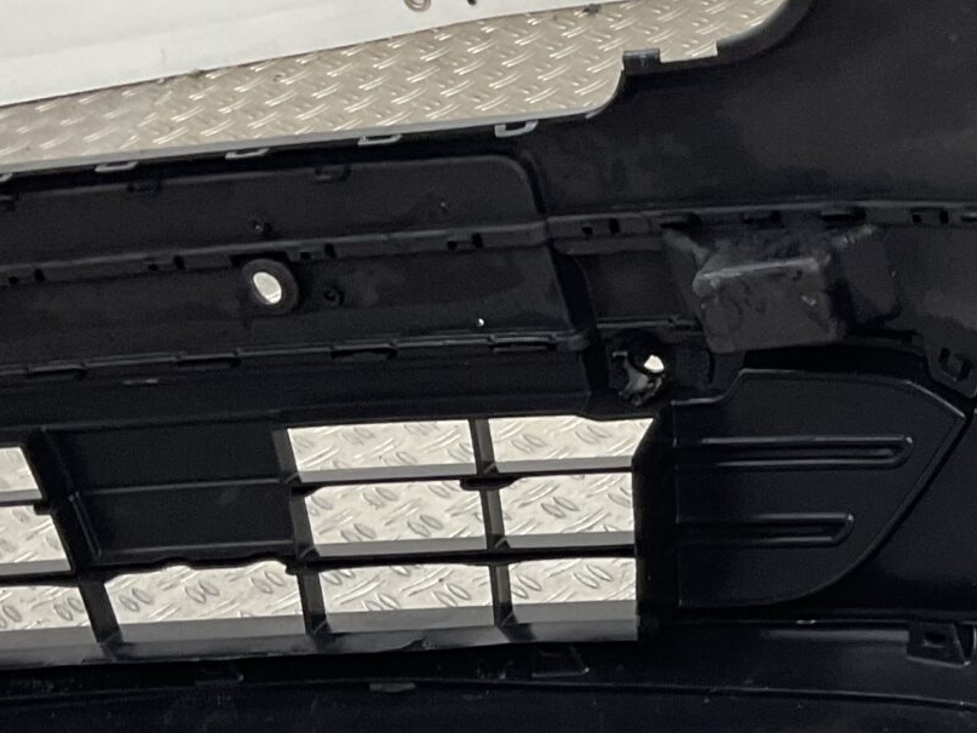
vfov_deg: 16.0
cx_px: 1224
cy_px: 542
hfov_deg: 19.8
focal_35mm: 92
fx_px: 2596
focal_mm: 3
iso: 50
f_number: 1.8
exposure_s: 1/120
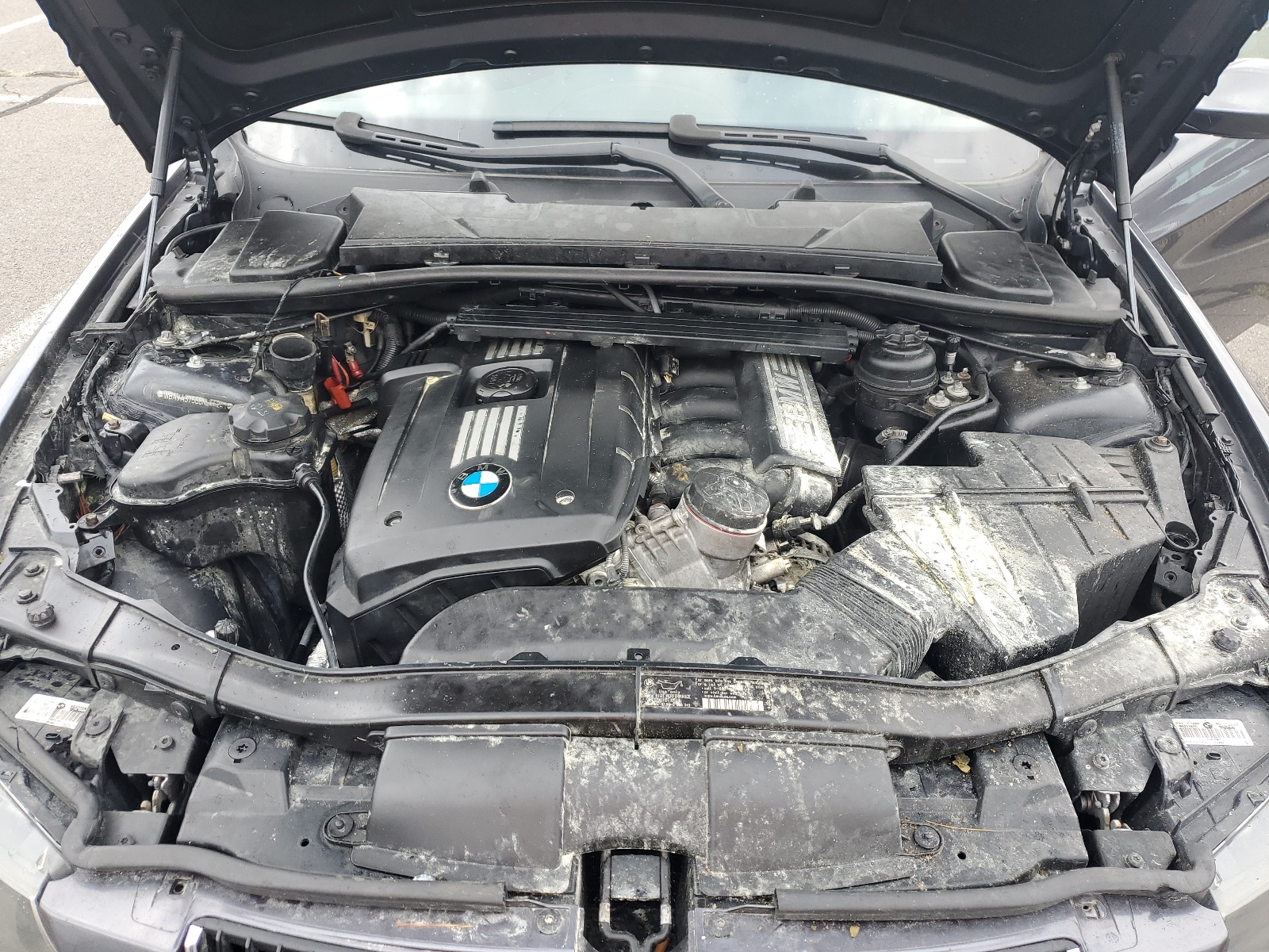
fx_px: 953
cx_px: 634
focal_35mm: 26
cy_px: 476
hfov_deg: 67.3
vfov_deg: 53.1
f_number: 1.5
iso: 50
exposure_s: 1/476
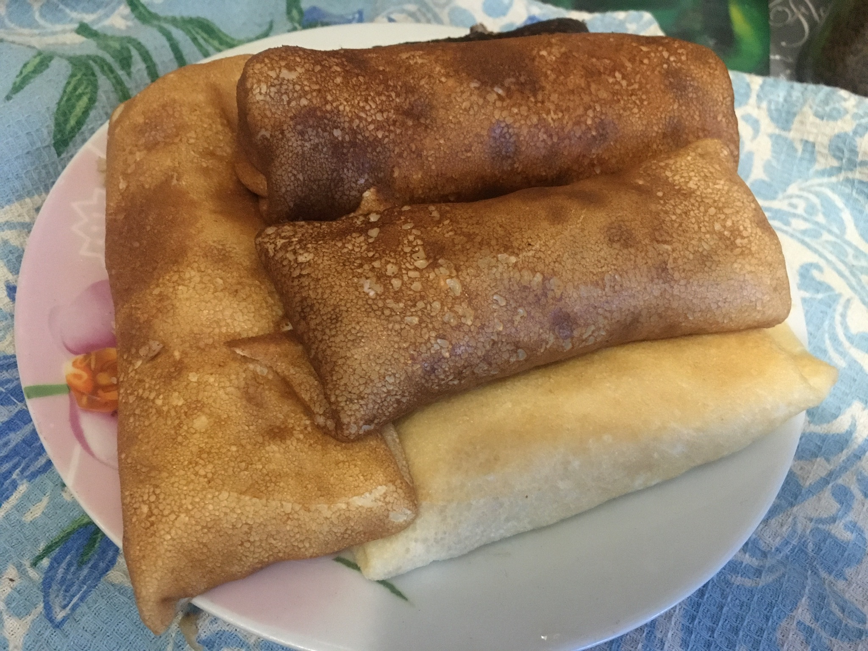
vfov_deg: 48.2
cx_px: 434
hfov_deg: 61.7
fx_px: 727
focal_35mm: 29
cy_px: 326
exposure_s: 1/17
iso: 320
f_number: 2.2
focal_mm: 4.15
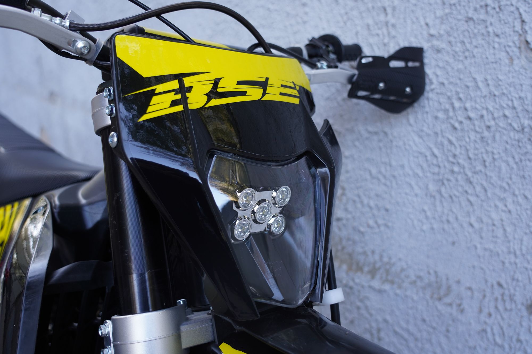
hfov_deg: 55.8
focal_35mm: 34
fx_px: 502
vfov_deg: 38.9
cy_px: 177
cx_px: 266
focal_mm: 34
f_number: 4
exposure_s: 1/160
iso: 500
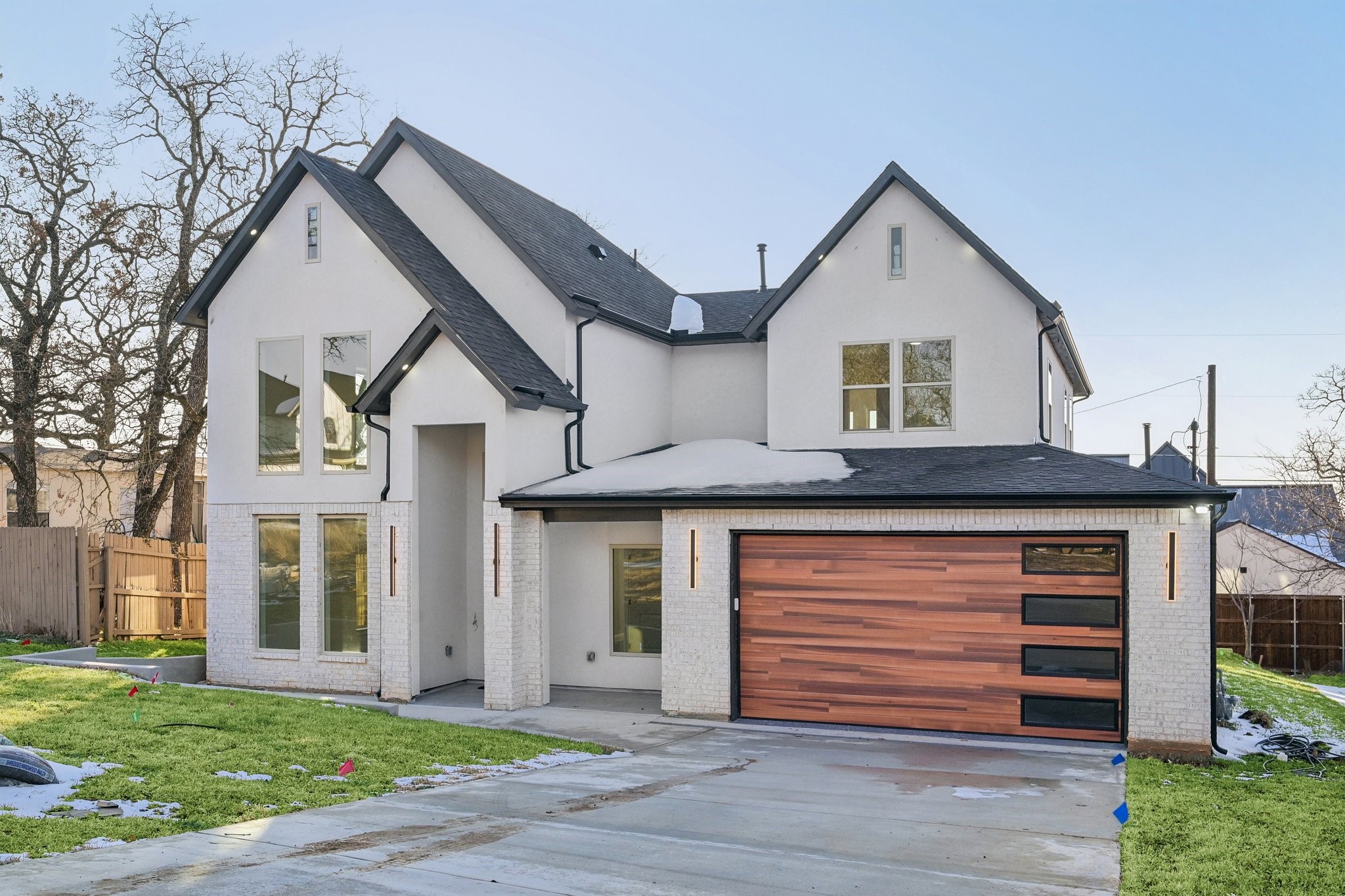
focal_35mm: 30
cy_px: 448
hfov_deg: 61.9
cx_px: 672
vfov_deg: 43.6
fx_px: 1121
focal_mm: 30
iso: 400
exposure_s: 1/500
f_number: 8
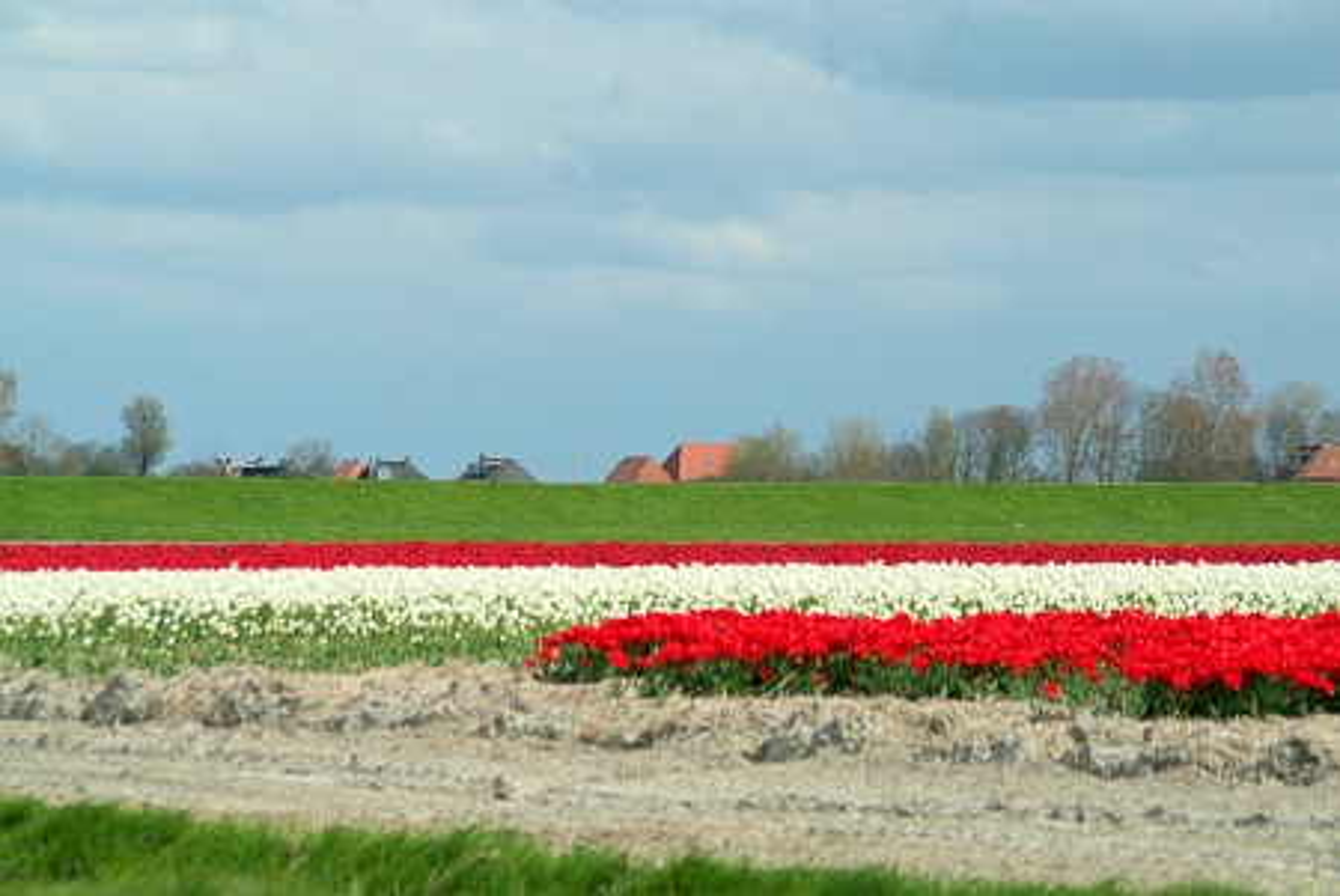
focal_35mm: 225
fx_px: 8383
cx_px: 670
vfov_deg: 6.1
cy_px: 448
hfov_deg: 9.1
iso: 200
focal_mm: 150
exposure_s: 1/1500
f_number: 6
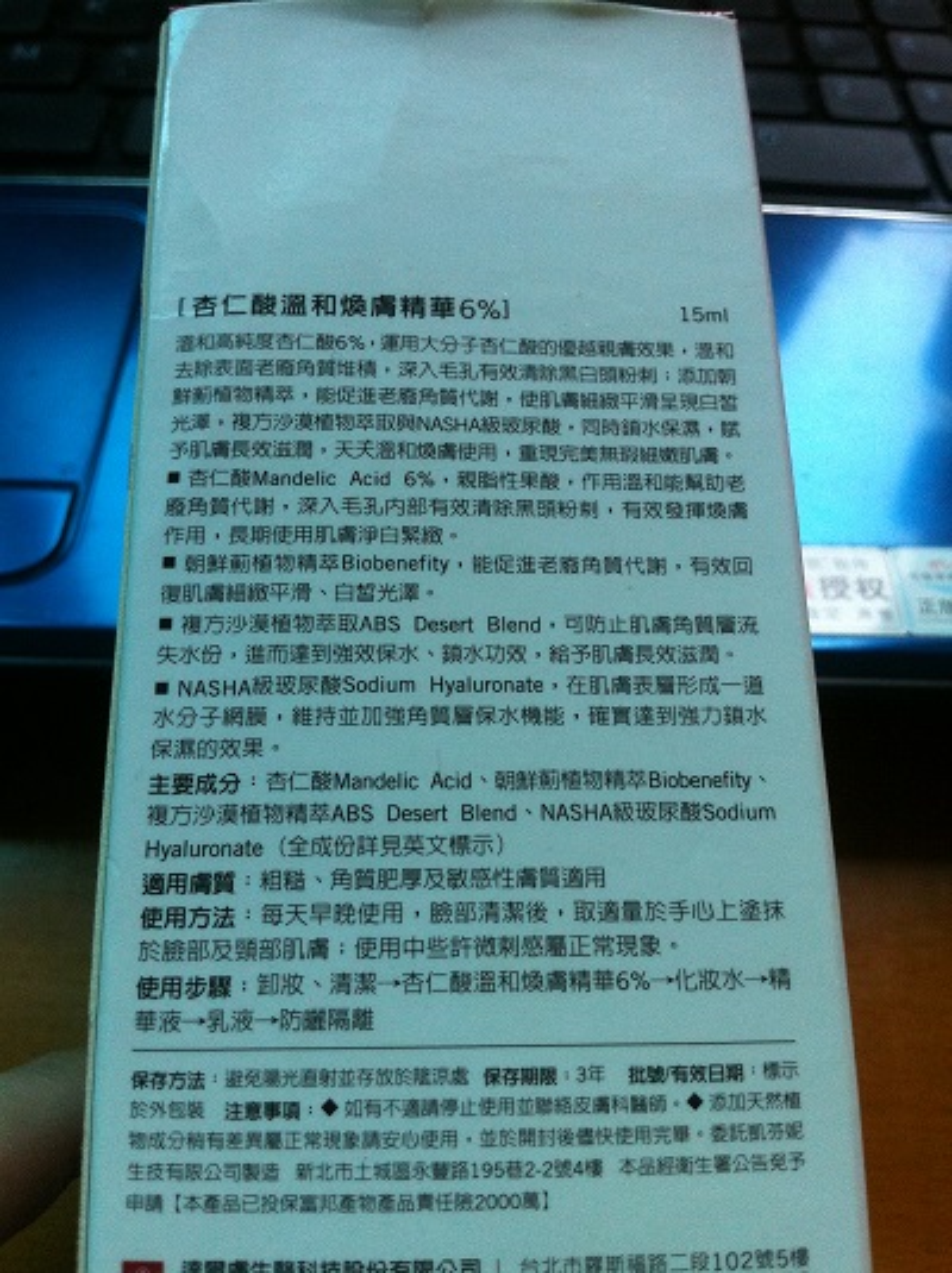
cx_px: 476
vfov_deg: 52.7
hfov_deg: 40.6
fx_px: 1286
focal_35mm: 35
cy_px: 636
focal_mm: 3.85
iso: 125
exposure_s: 1/120
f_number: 2.8
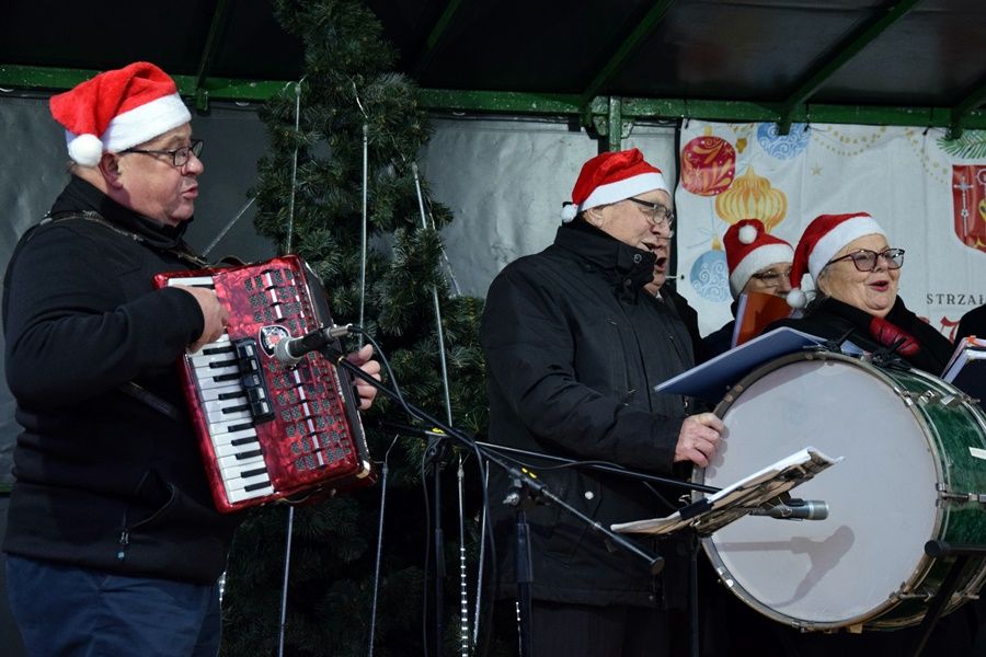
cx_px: 493
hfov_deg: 26.0
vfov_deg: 17.5
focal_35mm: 78
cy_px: 328
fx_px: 2136
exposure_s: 1/100
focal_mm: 52
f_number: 5
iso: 1600
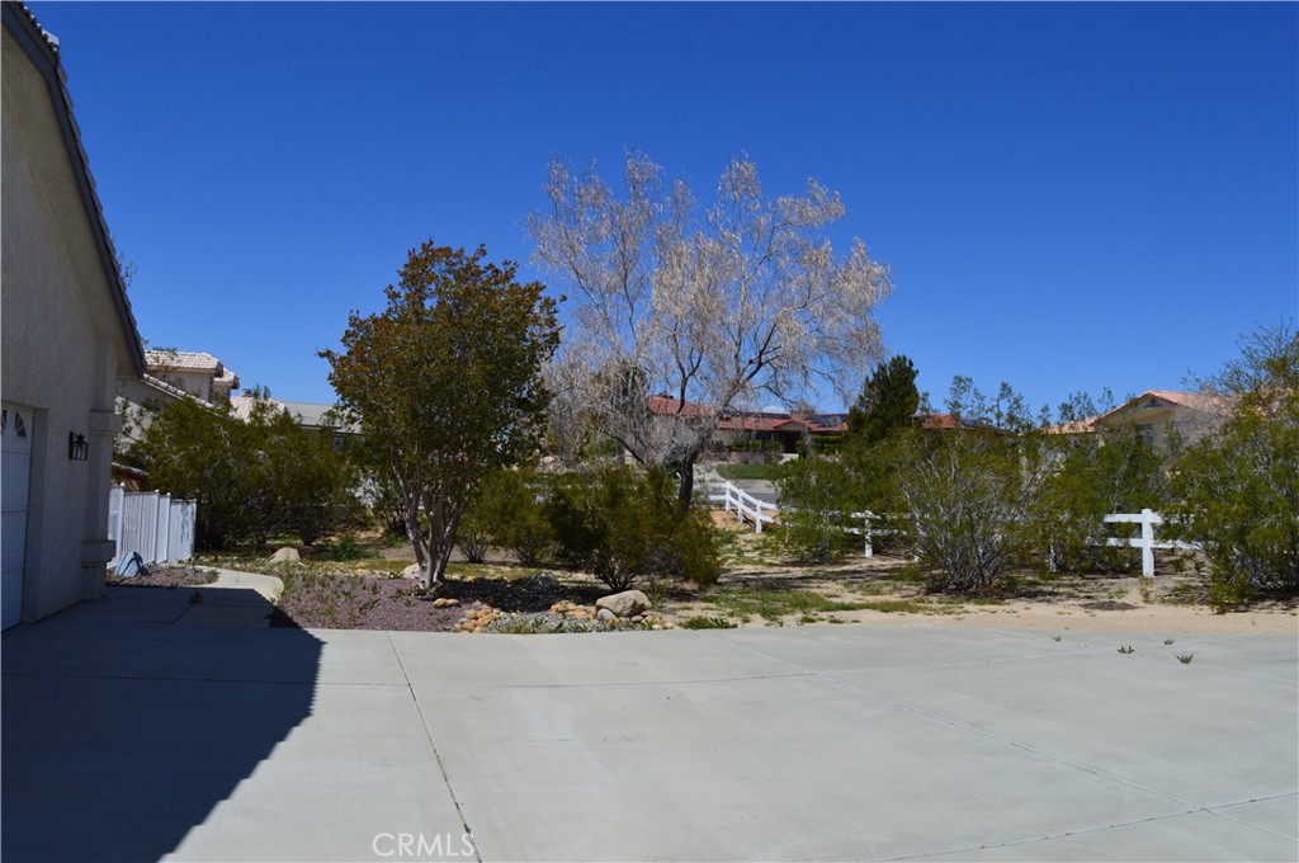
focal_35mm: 27
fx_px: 973
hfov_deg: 67.4
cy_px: 432
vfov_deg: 47.8
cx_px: 650
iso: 140
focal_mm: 18
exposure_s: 1/500
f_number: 11
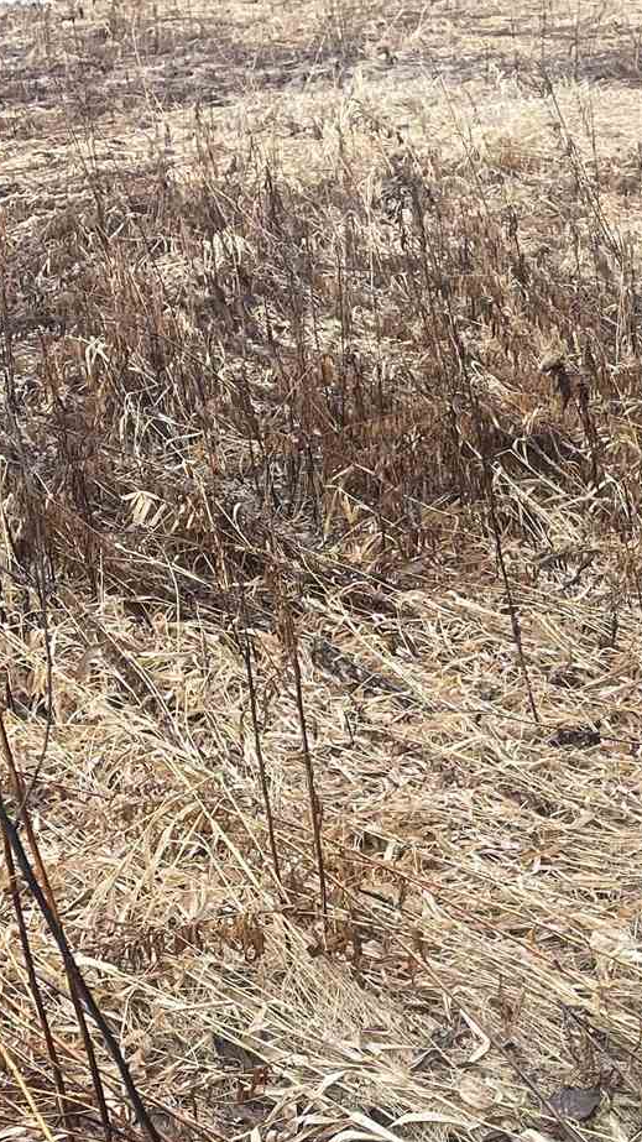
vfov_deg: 30.3
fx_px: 2058
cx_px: 719
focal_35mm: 68
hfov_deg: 17.1
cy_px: 909
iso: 64
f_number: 1.6
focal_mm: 5.1
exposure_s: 1/121
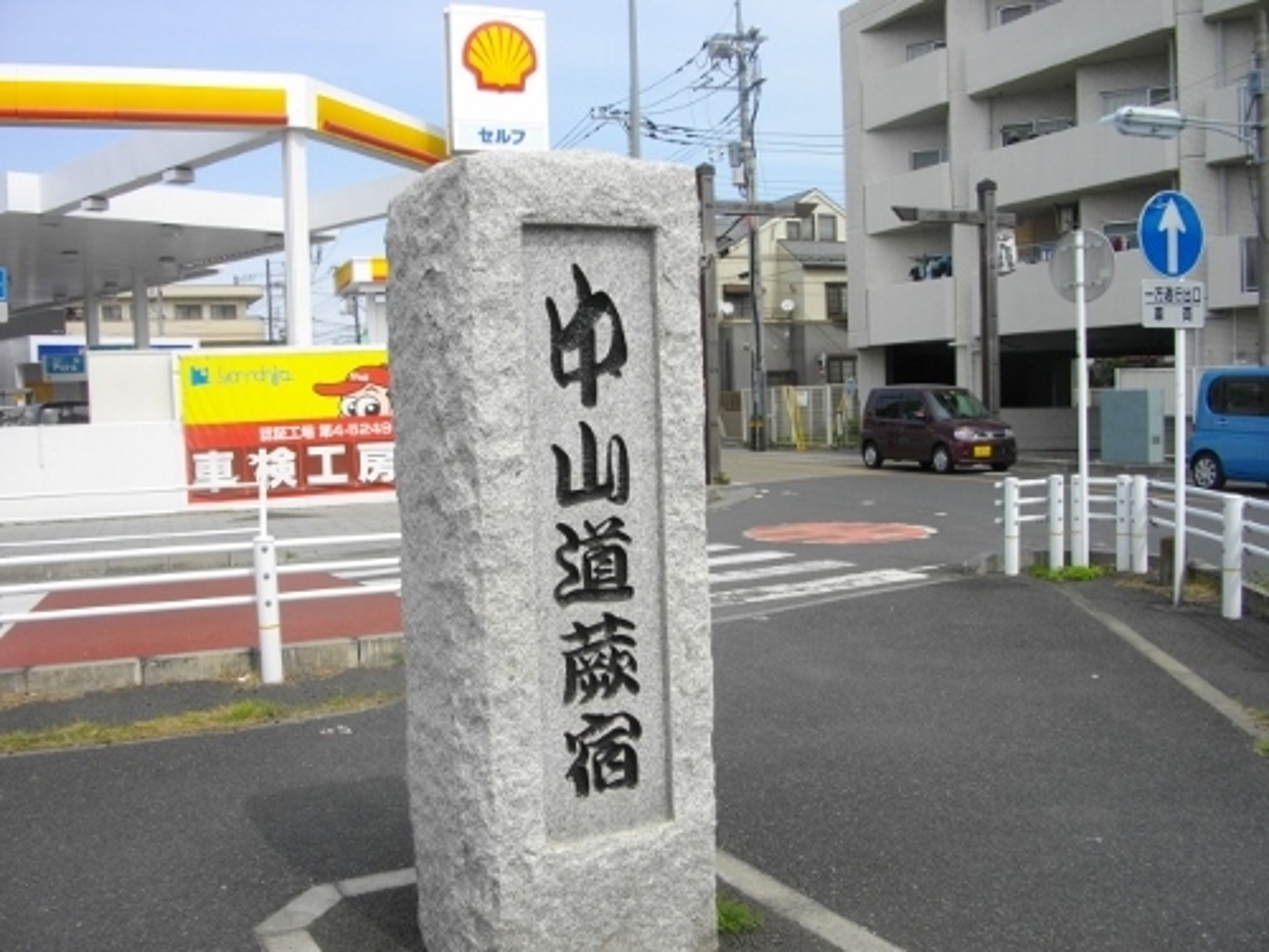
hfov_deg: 56.8
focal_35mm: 32
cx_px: 634
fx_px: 1173
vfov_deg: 44.2
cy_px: 476
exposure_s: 1/320
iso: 100
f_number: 5.5
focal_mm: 5.7
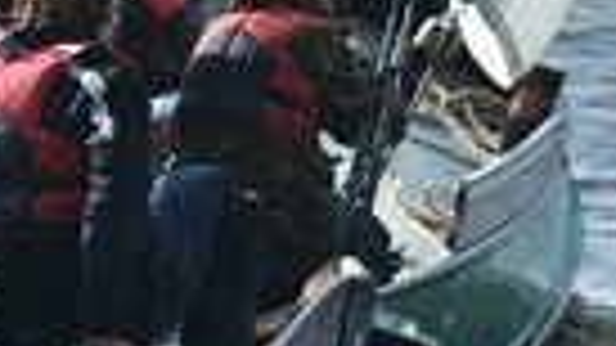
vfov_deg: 1.7
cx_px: -27
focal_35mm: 697
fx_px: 11382
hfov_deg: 3.1
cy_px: 65
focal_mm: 135
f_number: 9.5
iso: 400
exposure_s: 1/500
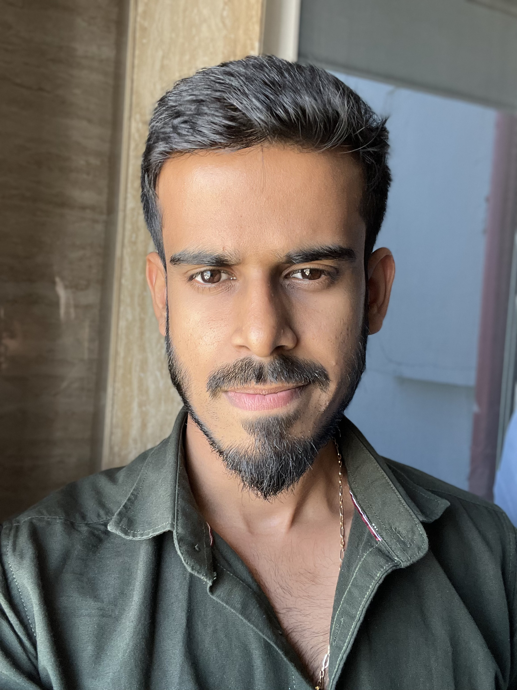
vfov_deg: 60.0
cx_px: 258
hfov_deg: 46.8
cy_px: 345
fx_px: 597
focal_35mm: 30
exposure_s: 1/91
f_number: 2.2
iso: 100
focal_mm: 2.71
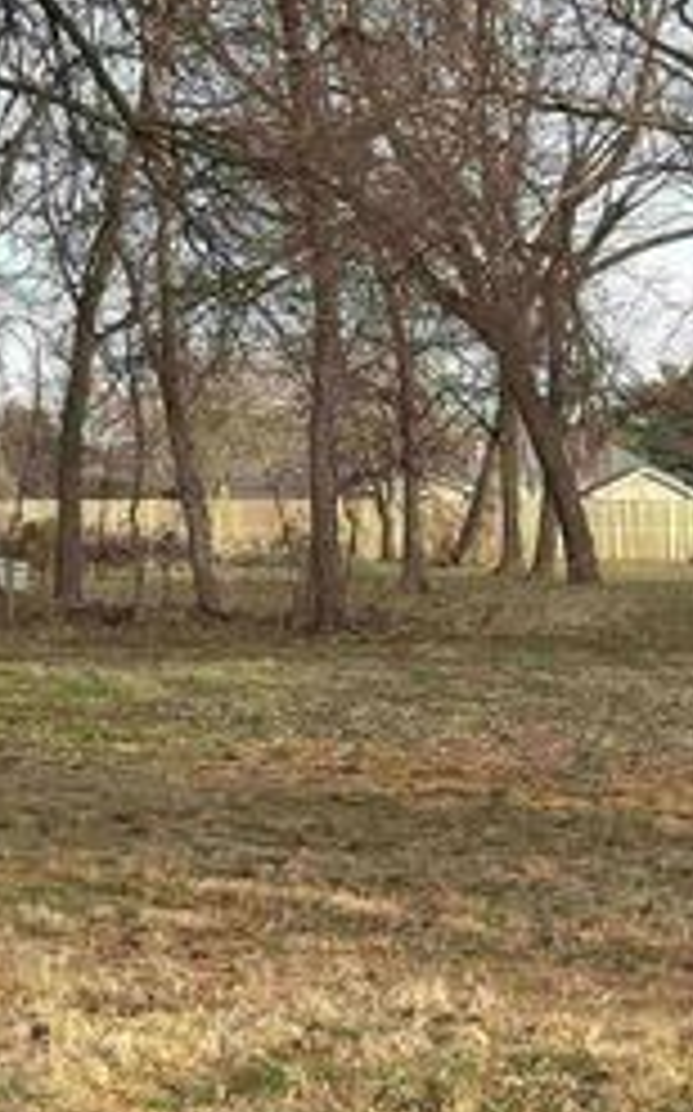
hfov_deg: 12.0
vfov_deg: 20.2
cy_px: 646
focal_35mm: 103
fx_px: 3118
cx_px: -410
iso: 64
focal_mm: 6.86
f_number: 1.78
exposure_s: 1/377
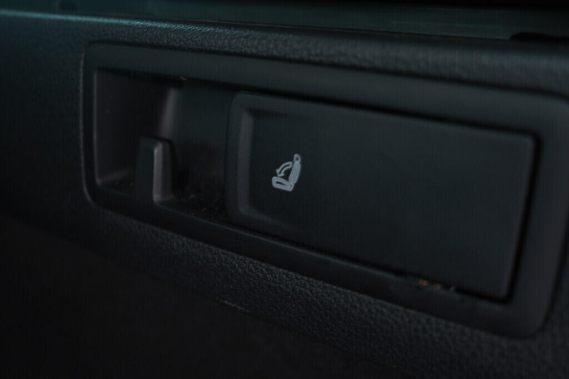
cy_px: 190
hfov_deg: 53.1
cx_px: 284
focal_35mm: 36
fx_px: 569
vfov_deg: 36.9
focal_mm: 24
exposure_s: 1/40
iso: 500
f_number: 2.8
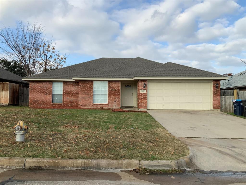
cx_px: 123
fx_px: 206
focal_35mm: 29
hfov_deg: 61.7
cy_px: 92
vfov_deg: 48.2
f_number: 1.8
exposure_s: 1/1311
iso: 16
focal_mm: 3
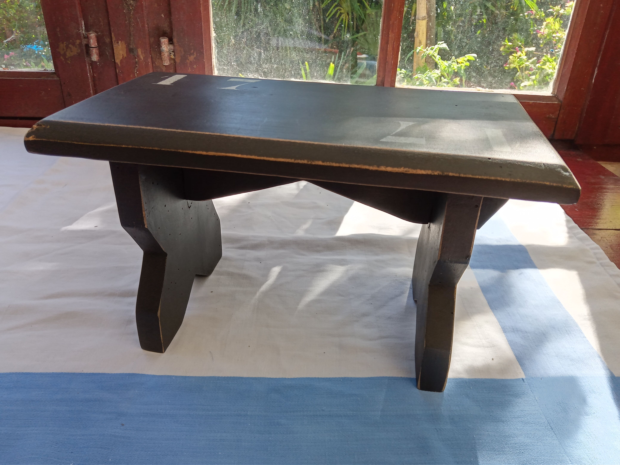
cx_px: 310
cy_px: 232
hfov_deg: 63.4
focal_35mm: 28
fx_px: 502
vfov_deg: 49.7
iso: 112
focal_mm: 3.57
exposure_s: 1/799
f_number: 1.8
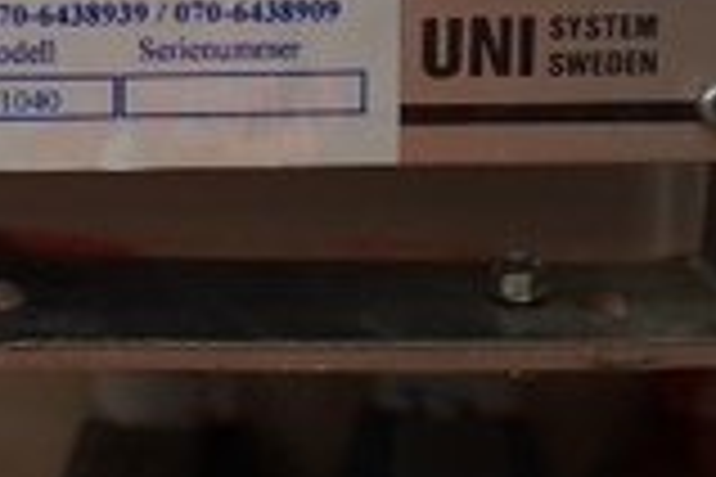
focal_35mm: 109
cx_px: -72
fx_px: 2168
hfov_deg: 18.1
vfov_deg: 12.4
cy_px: 4
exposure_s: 1/60
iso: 500
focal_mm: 16
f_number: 4
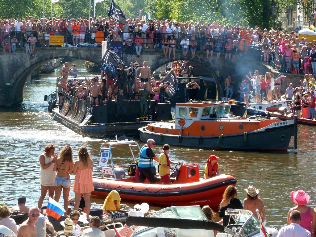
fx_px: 1442
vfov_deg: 9.4
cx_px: 158
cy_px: 118
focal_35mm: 158
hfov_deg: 12.5
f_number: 4.5
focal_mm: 25.9
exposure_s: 1/125
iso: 80
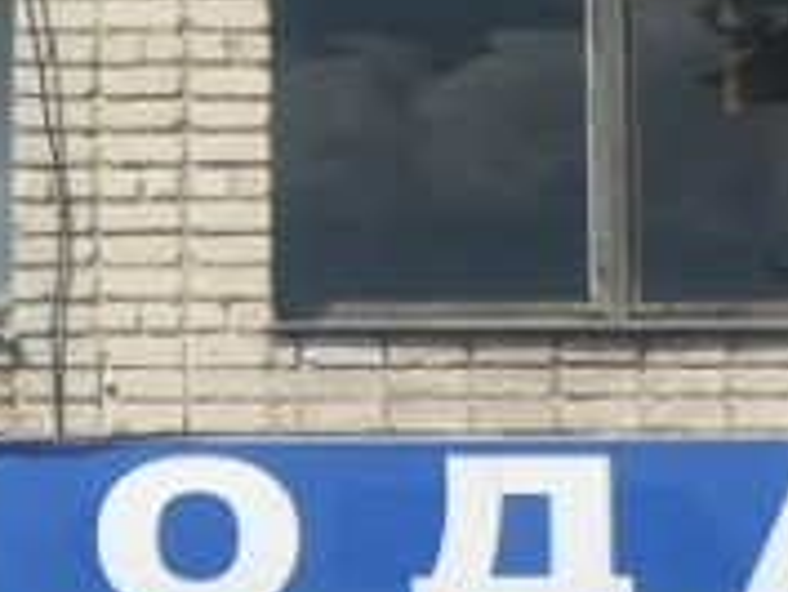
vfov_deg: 9.4
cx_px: 111
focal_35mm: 157
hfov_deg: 12.5
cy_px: 623
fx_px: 3576
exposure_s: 1/2079
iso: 25
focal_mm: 4.15
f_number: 2.2
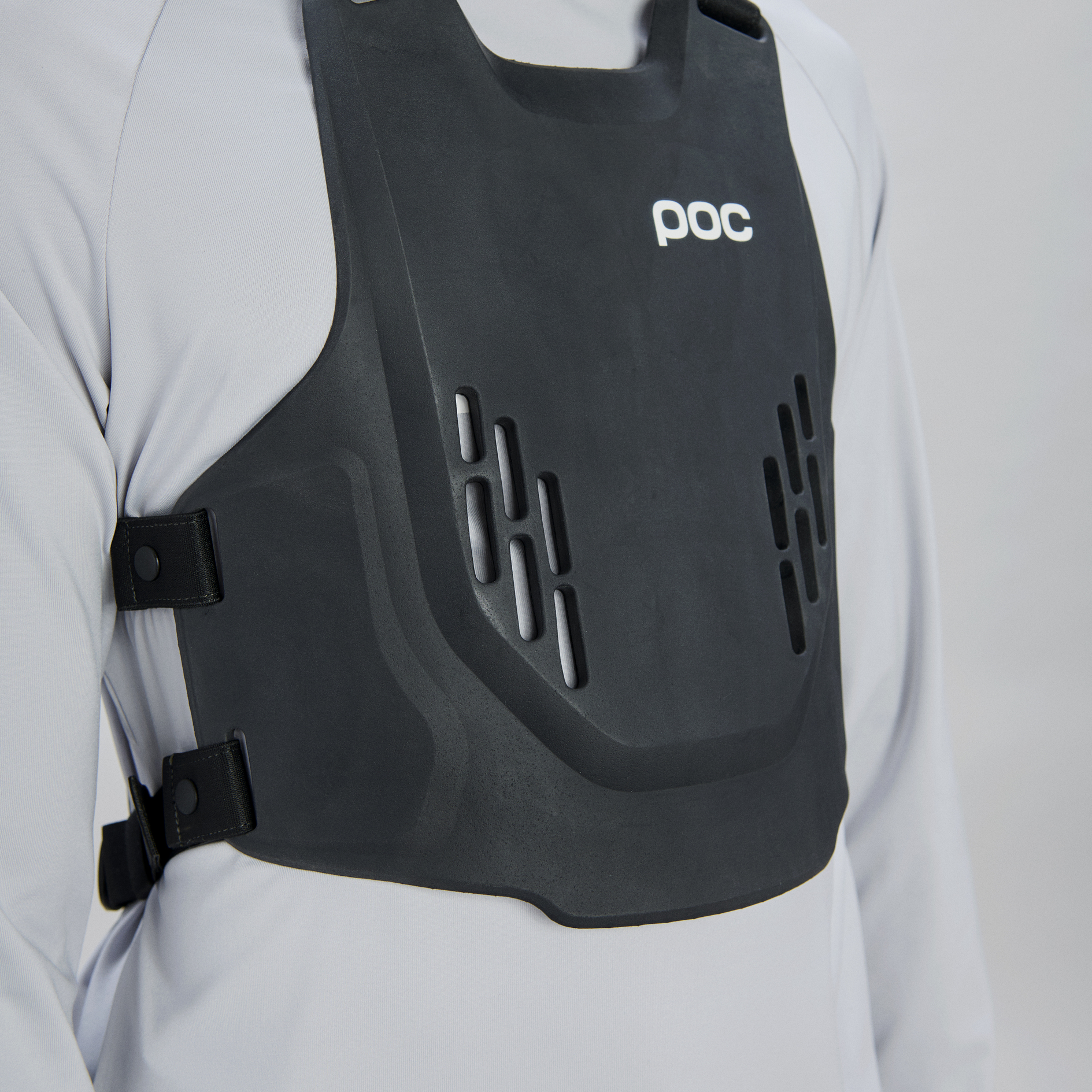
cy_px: 433
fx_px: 2034
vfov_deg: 30.0
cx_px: 539
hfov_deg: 30.0
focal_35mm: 57
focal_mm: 44
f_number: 6.3
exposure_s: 1/200
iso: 100
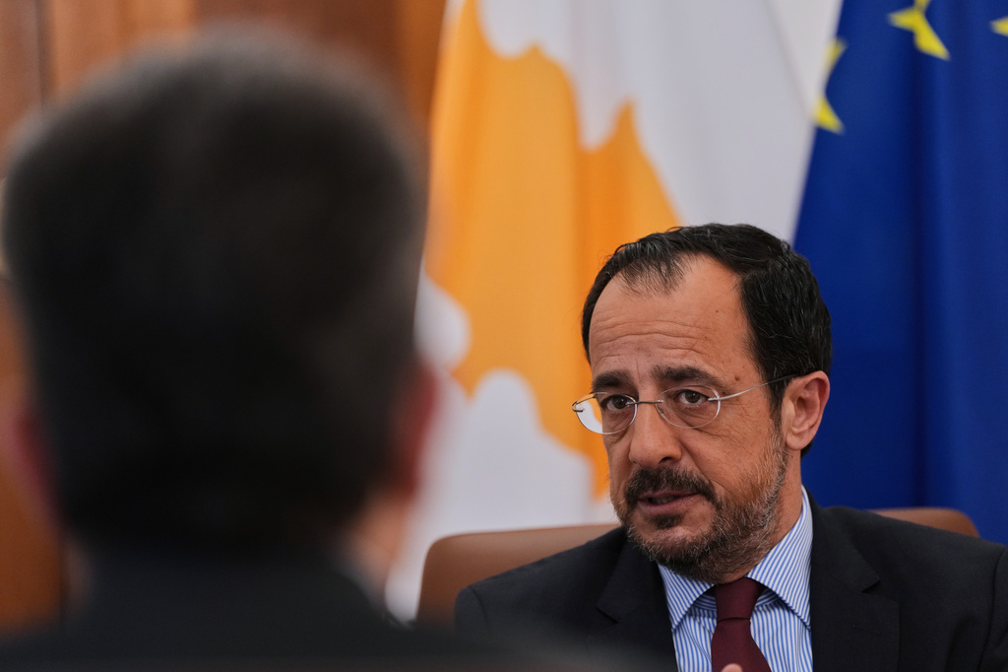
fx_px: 4618
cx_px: 504
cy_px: 336
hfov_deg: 12.5
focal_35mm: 165
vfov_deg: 8.3
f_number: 2.8
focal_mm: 165
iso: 2500
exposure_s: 1/320
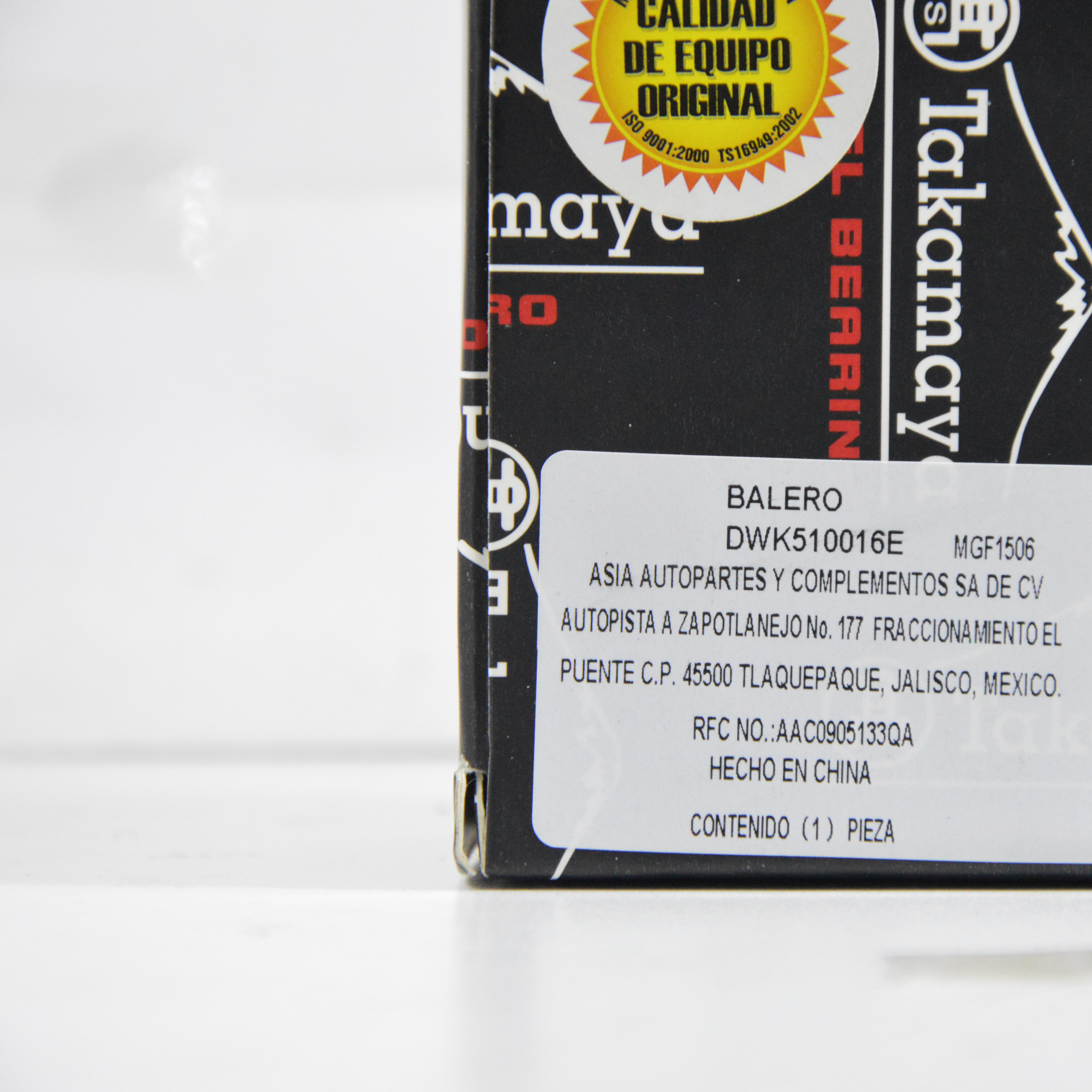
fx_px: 7197
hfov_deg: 8.7
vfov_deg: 8.7
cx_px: 809
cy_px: 546
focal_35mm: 202
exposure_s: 1/100
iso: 3200
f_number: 7.1
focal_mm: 105
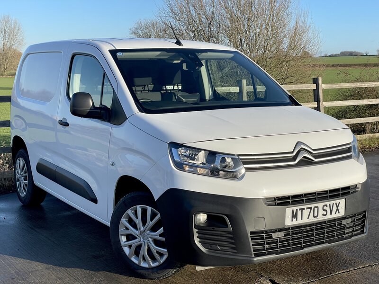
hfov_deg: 36.8
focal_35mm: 52
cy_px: 142
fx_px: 569
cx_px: 190
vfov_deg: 28.0
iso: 25
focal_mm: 6
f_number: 2
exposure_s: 1/1295
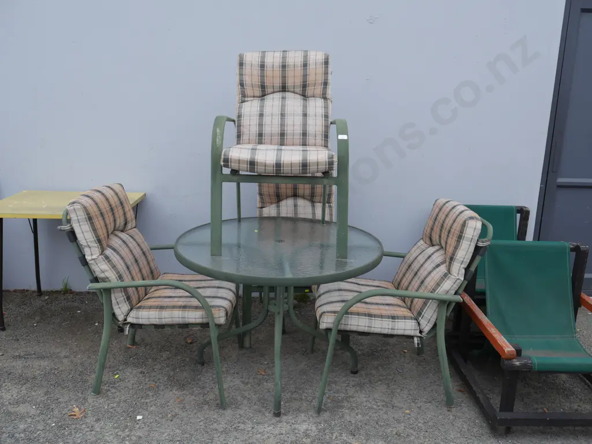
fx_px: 479
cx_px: 296
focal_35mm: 28
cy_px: 222
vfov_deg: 49.8
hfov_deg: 63.4
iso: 200
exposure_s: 1/320
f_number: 6.3
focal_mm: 14
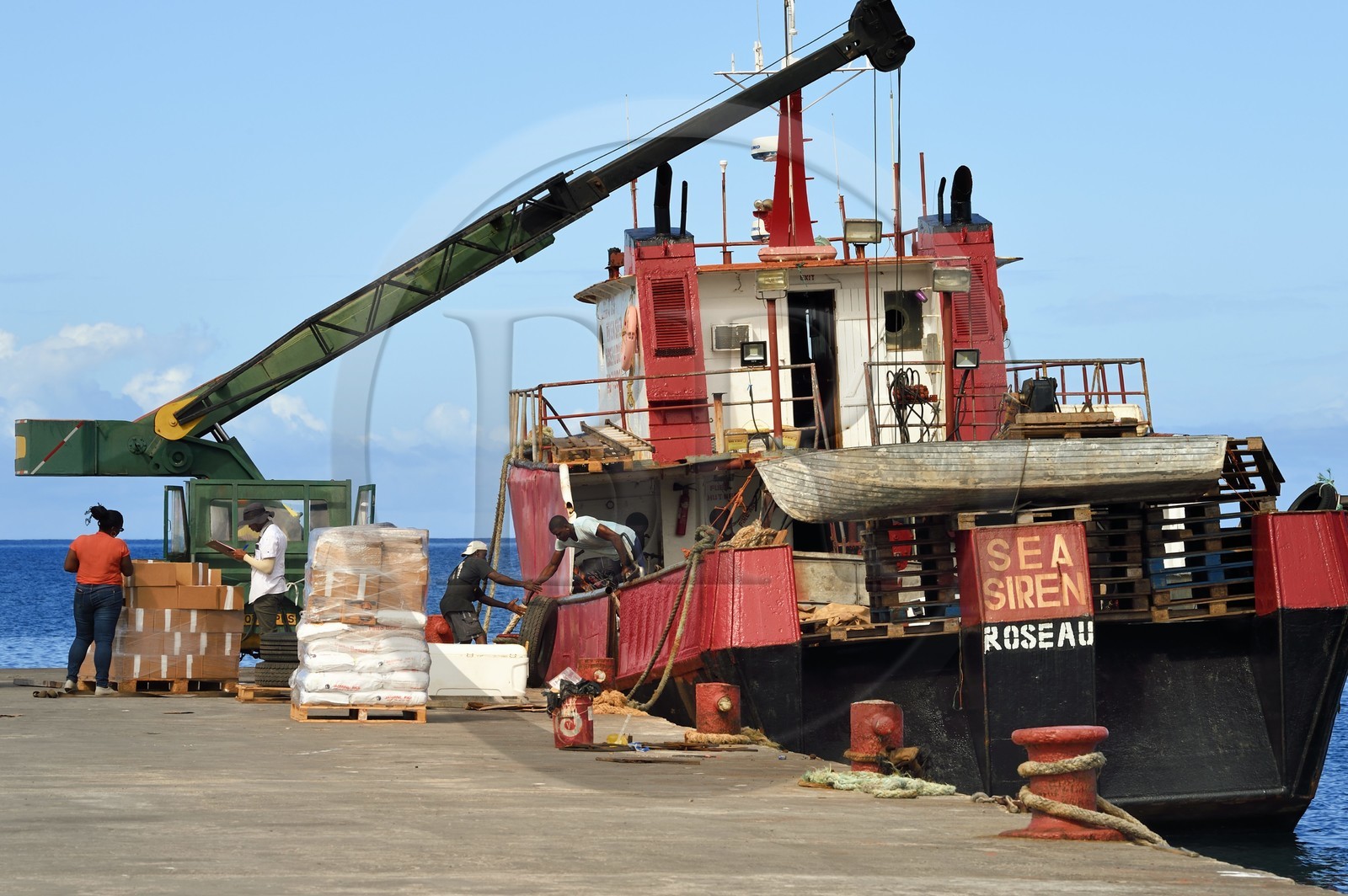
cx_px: 674
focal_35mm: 185
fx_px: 6921
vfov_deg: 7.4
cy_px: 448
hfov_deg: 11.1
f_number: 13
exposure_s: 1/320
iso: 200
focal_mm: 185
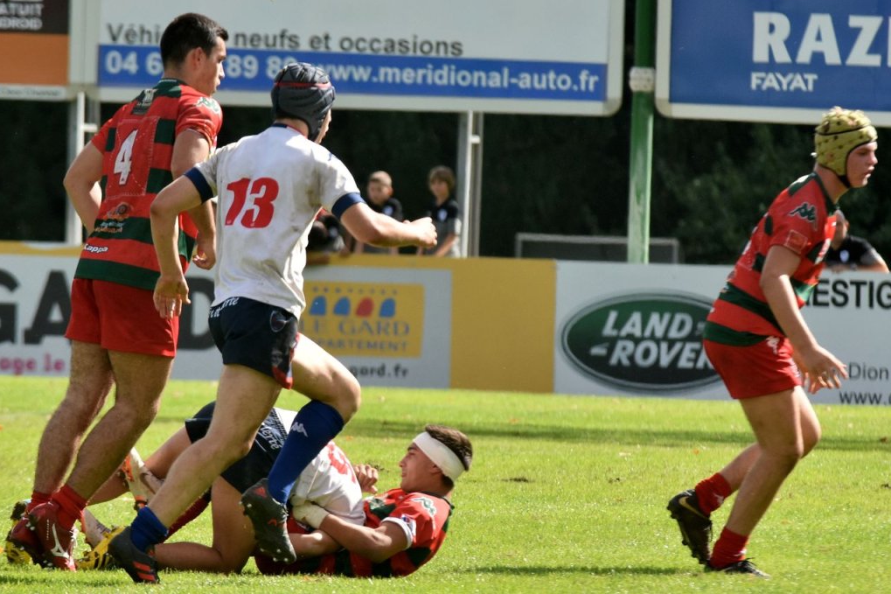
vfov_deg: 3.0
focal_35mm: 452
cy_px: 297
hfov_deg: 4.6
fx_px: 11184
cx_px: 444
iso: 640
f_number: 8
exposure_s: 1/1600
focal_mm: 300
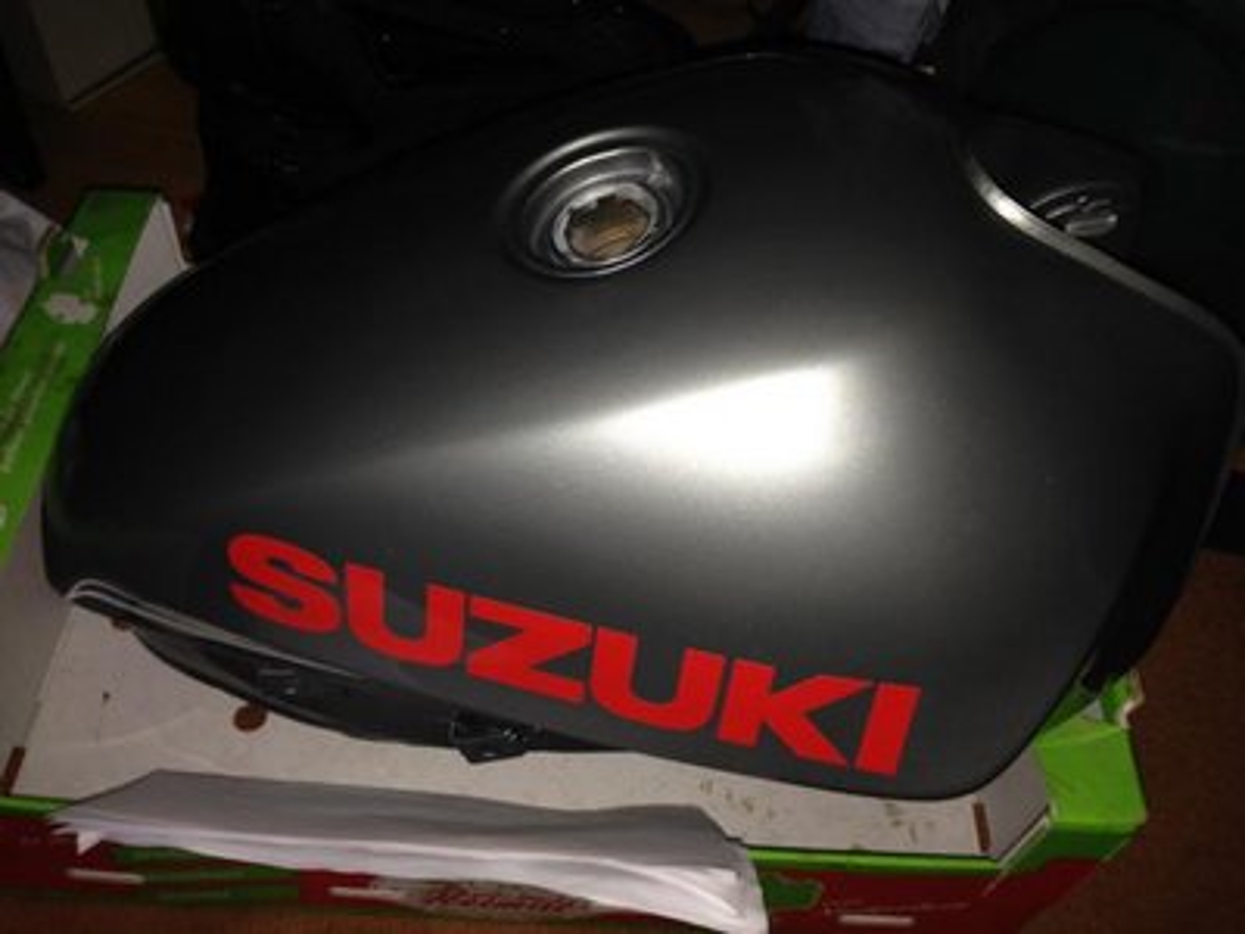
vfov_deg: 42.9
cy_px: 467
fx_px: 1187
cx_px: 622
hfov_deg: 55.4
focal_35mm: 33
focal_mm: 4.12
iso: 64
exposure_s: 1/16
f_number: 2.4
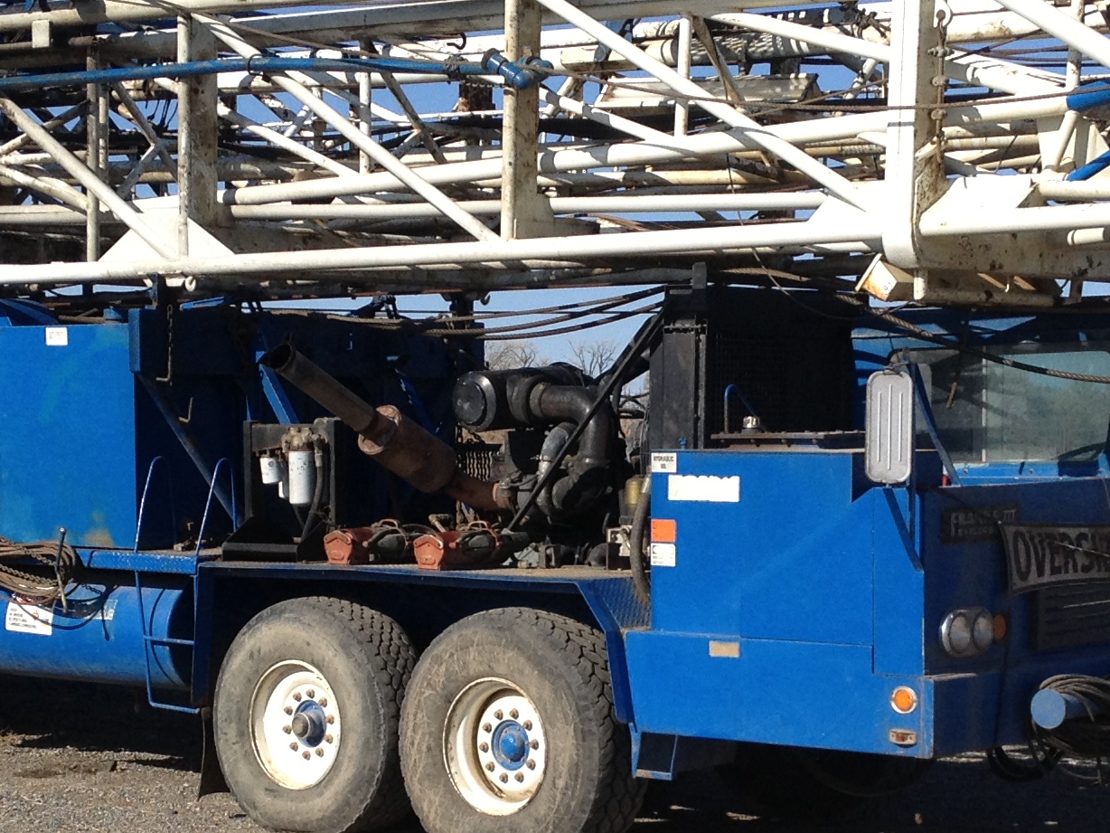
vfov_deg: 15.8
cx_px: 560
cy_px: 644
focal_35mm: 93
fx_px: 2982
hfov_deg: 21.1
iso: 50
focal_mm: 4.28
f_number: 2.4
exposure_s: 1/1842
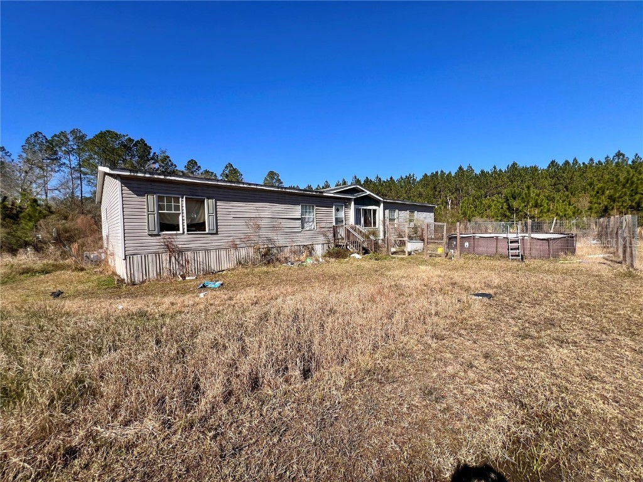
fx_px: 241
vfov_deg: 89.9
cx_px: 322
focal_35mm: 13
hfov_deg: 106.2
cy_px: 241
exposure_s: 1/1468
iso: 32
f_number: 1.8
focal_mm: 1.57
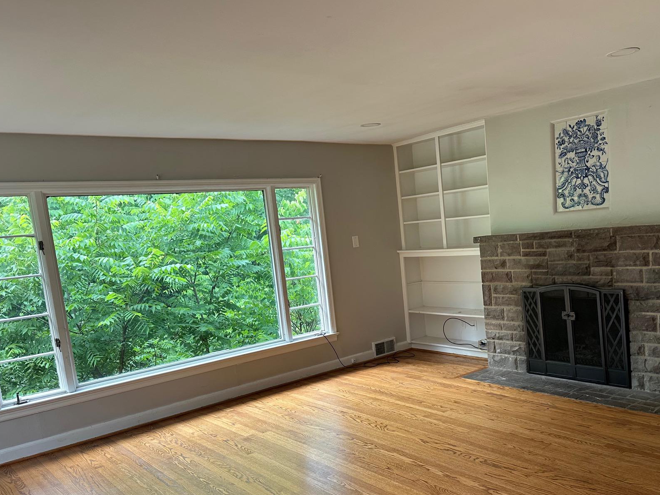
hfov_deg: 57.8
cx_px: 403
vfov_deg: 45.1
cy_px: 305
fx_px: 591
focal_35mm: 31
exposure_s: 1/121
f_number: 1.78
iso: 100
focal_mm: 6.86
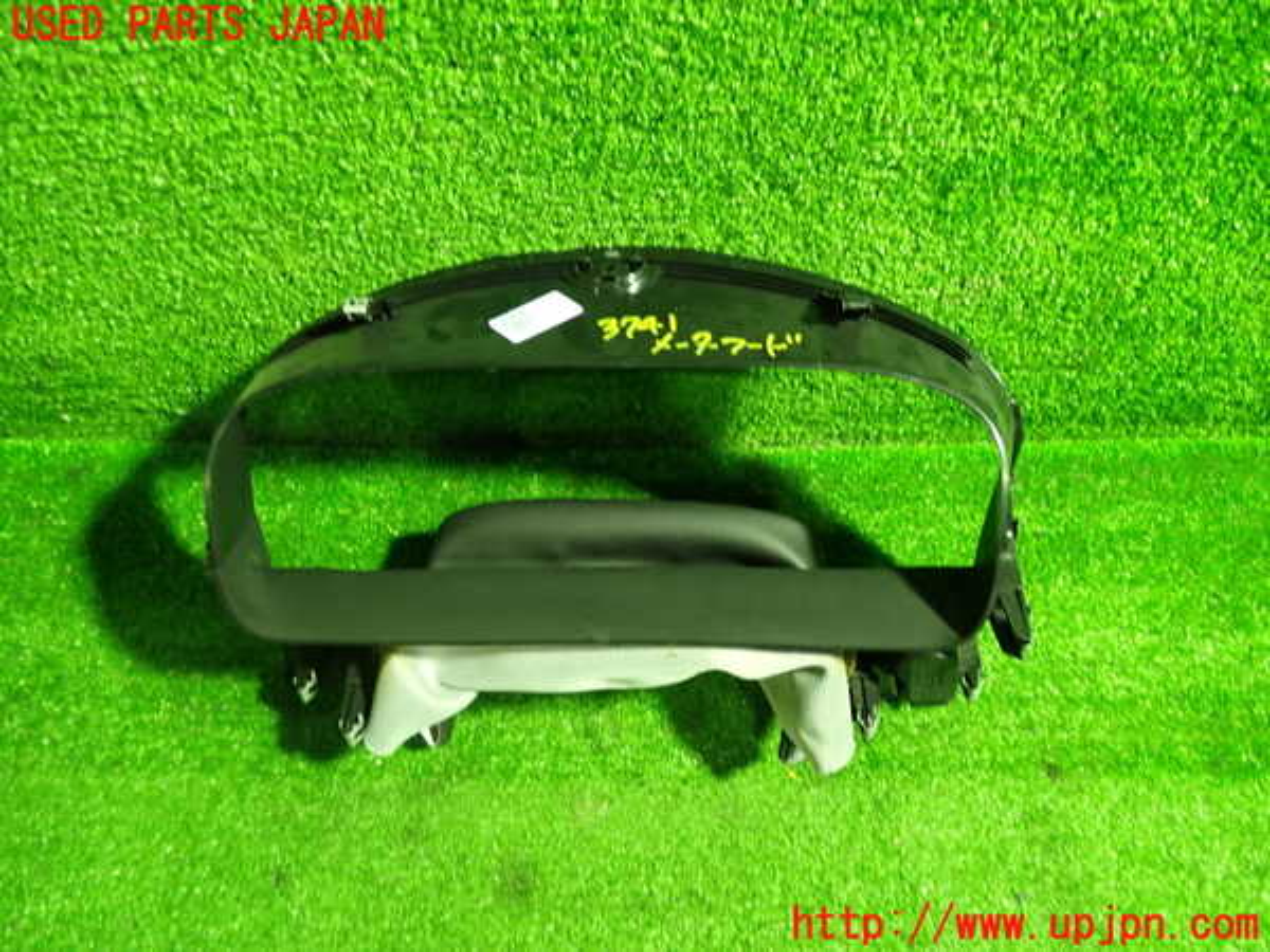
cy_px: 476
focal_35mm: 30
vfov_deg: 46.8
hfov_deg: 60.0
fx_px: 1101
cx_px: 635
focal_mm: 5.4
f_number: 2.3
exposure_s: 1/30
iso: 800
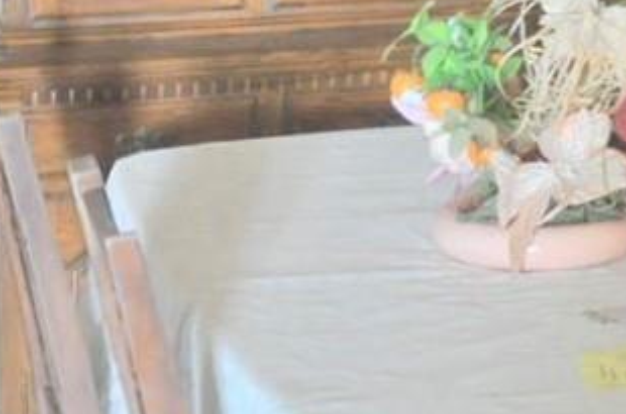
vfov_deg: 10.2
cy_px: -99
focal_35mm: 132
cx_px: 551
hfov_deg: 15.4
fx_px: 2285
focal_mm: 25
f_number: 4
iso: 1600
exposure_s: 1/6
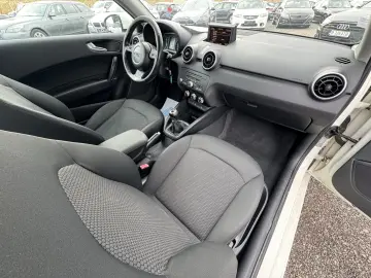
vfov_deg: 85.7
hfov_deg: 102.1
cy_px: 139
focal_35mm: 14
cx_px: 186
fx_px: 150
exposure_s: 1/99
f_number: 2.2
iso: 320
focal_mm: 2.22
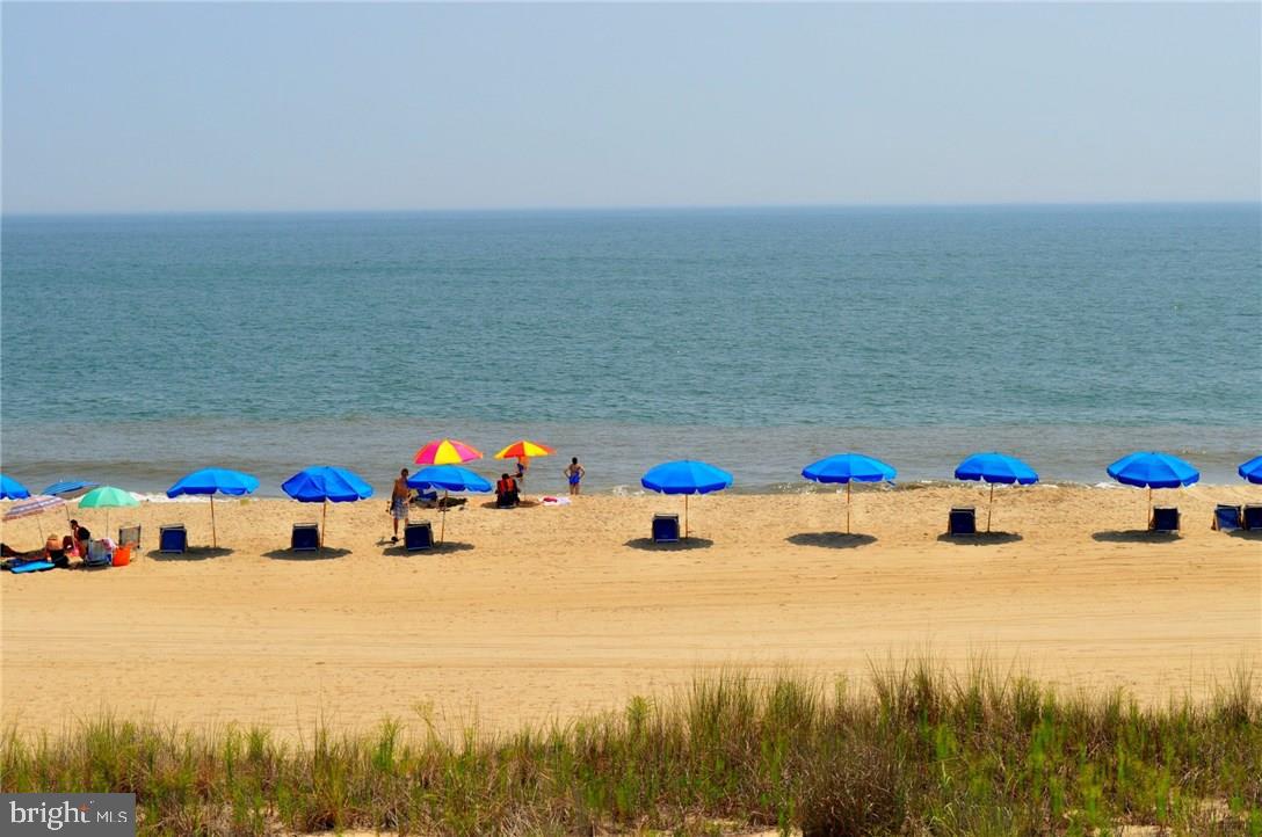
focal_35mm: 82
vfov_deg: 16.5
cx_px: 631
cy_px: 418
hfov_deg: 24.7
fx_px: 2888
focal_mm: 55
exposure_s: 1/500
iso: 200
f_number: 11
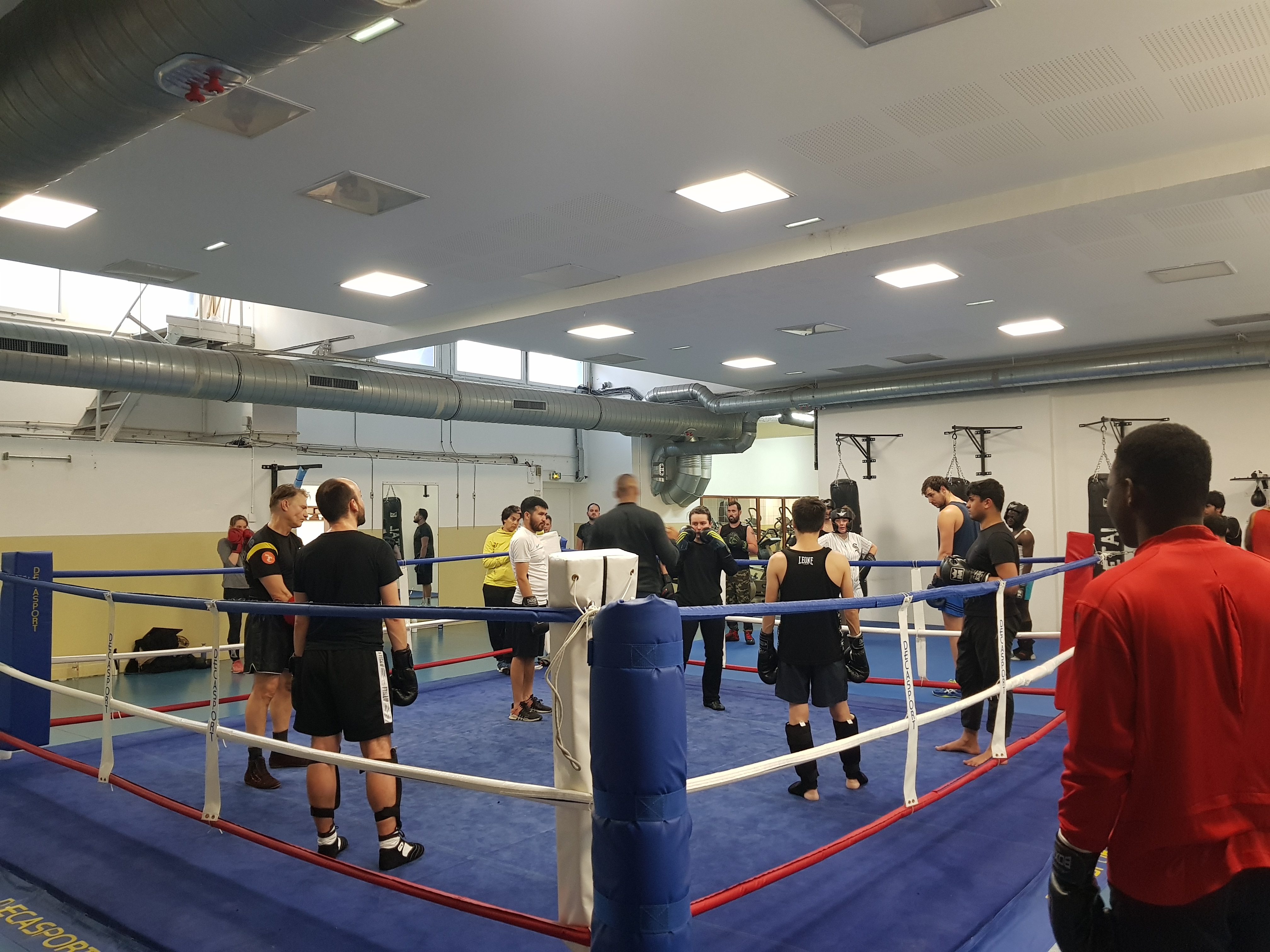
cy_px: 476
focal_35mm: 26
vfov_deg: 53.1
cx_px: 635
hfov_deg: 67.3
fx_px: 954
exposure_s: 1/33
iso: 200
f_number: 1.7
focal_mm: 4.2
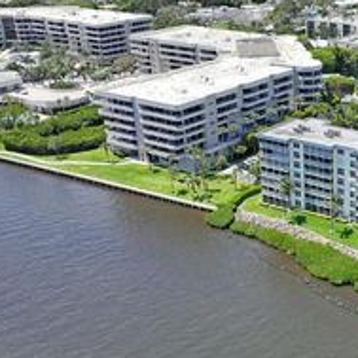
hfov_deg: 29.0
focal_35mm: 56
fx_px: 655
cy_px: 202
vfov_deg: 30.5
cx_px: 341
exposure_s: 1/240
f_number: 2.8
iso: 130
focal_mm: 12.29
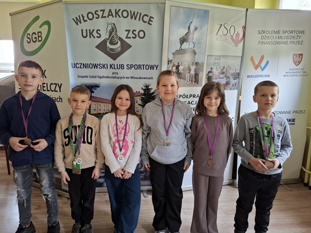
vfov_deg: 58.9
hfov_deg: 73.9
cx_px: 156
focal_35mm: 23
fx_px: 207
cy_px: 116
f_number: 1.8
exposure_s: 1/50
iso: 320
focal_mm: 5.54
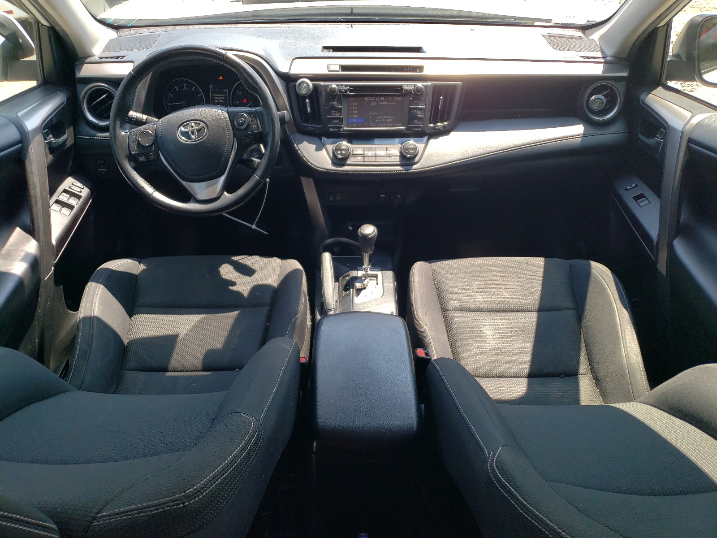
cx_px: 358
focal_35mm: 26
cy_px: 269
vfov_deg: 53.1
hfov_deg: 67.3
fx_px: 539
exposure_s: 1/500
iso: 50
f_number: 1.5
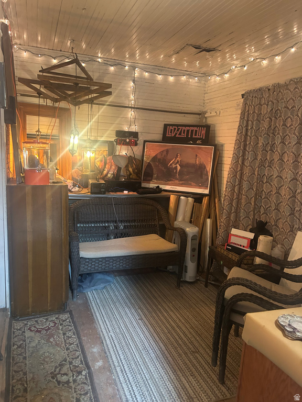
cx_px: 151
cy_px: 201
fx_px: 302
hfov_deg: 53.1
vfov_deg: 67.3
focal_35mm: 26
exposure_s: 1/40
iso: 500
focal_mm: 5.7
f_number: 1.5
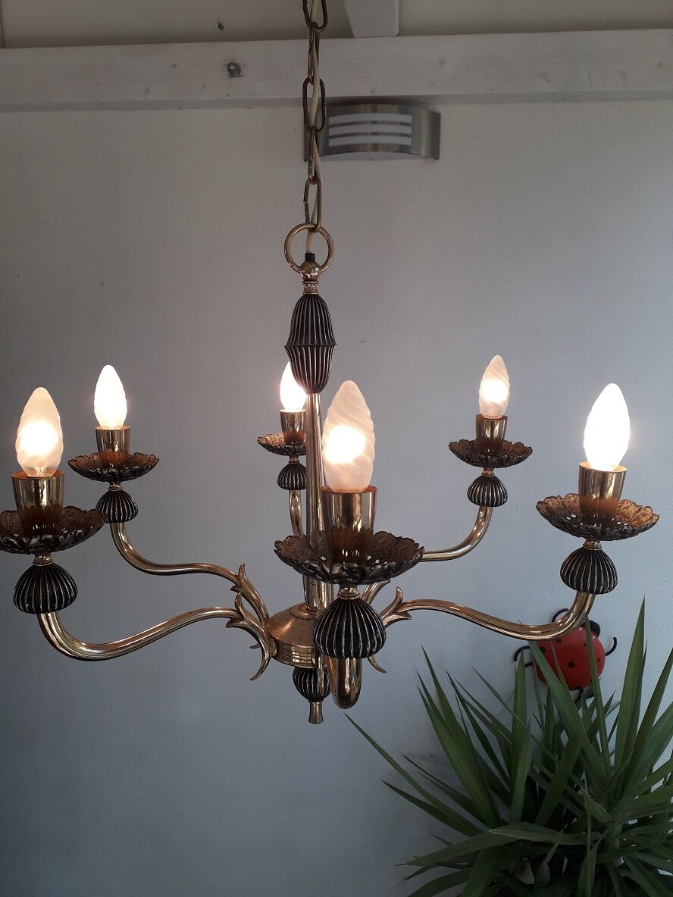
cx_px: 336
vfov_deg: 65.3
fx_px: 700
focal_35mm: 27
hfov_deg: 51.4
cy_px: 448
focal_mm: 3.6
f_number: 1.9
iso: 40
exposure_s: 1/289
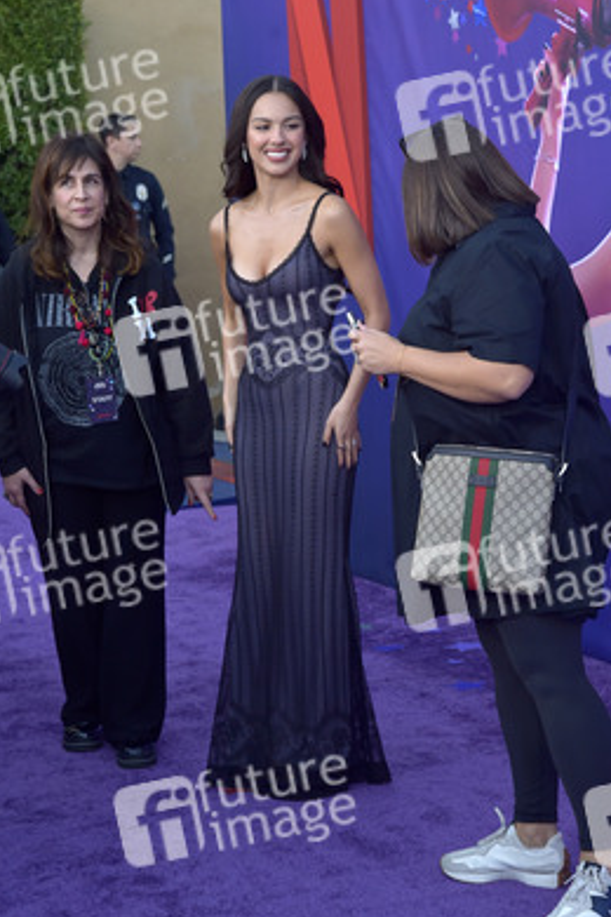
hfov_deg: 17.7
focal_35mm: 77
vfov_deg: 26.3
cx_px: 304
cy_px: 458
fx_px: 1960
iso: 640
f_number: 6.3
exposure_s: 1/250
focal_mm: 75
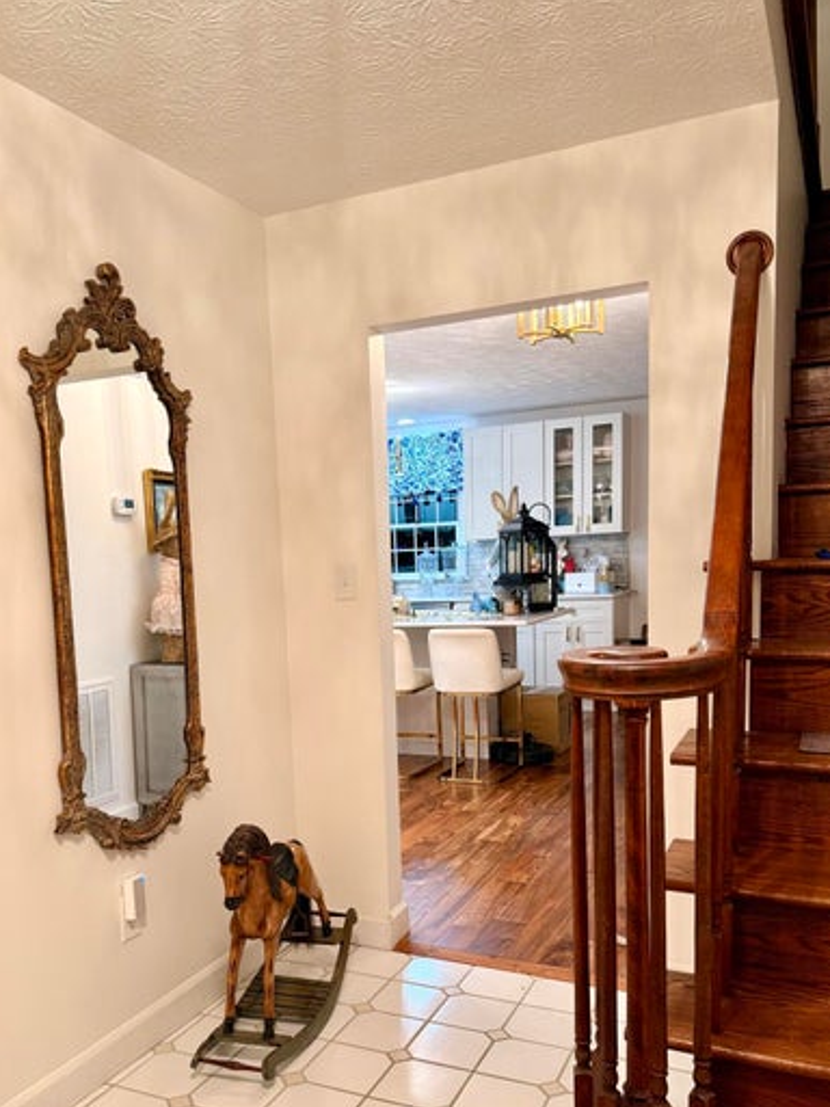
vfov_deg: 59.3
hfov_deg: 46.6
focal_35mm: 30
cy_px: 679
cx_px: 344
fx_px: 959
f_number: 1.78
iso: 200
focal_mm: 6.76
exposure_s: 1/60
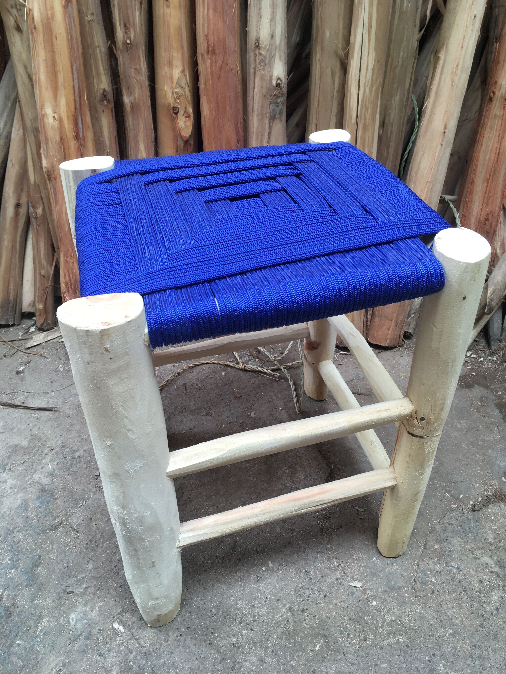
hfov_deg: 48.2
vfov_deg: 61.7
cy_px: 337
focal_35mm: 29
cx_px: 253
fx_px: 565
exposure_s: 1/50
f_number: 2.2
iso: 32
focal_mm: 4.15
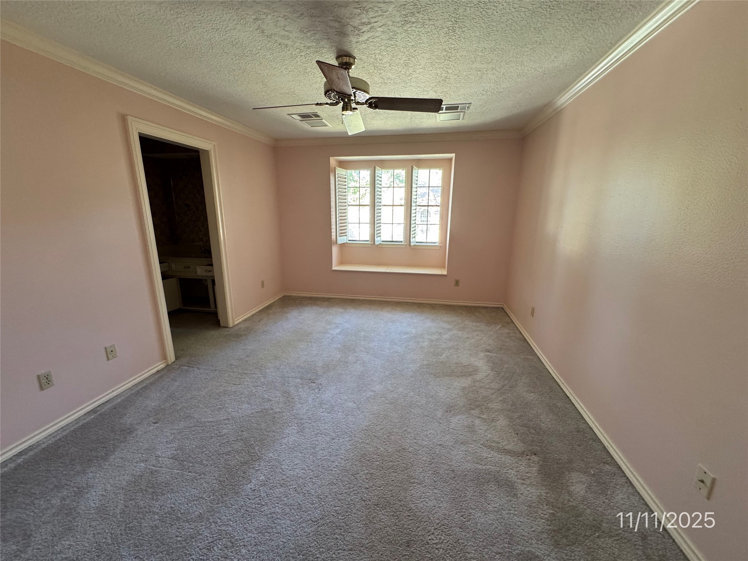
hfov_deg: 102.1
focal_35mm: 14
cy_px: 280
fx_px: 303
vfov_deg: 85.7
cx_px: 374
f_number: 2.2
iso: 320
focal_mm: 2.22
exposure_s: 1/97
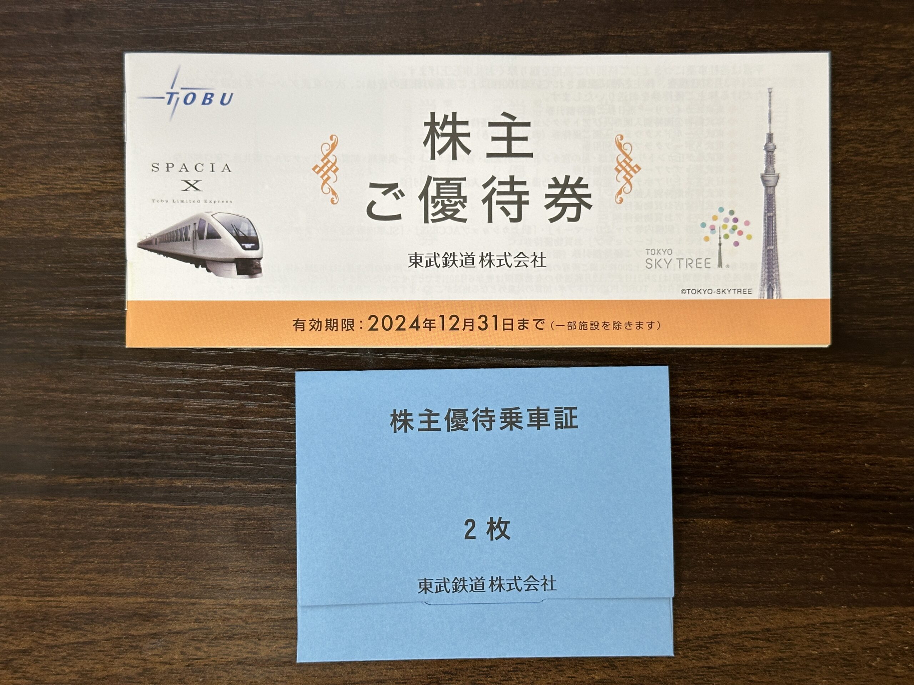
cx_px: 457
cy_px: 342
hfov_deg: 39.7
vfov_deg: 30.3
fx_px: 1267
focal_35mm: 48
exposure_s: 1/52
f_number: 1.78
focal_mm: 6.86
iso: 100
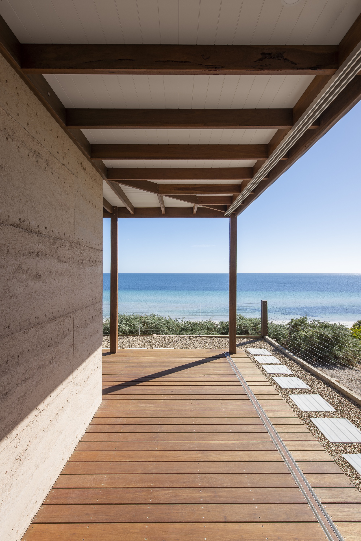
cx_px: 180
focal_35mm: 18
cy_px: 270
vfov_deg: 90.0
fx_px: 271
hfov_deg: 67.4
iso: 64
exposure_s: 1/125
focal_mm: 18
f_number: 11
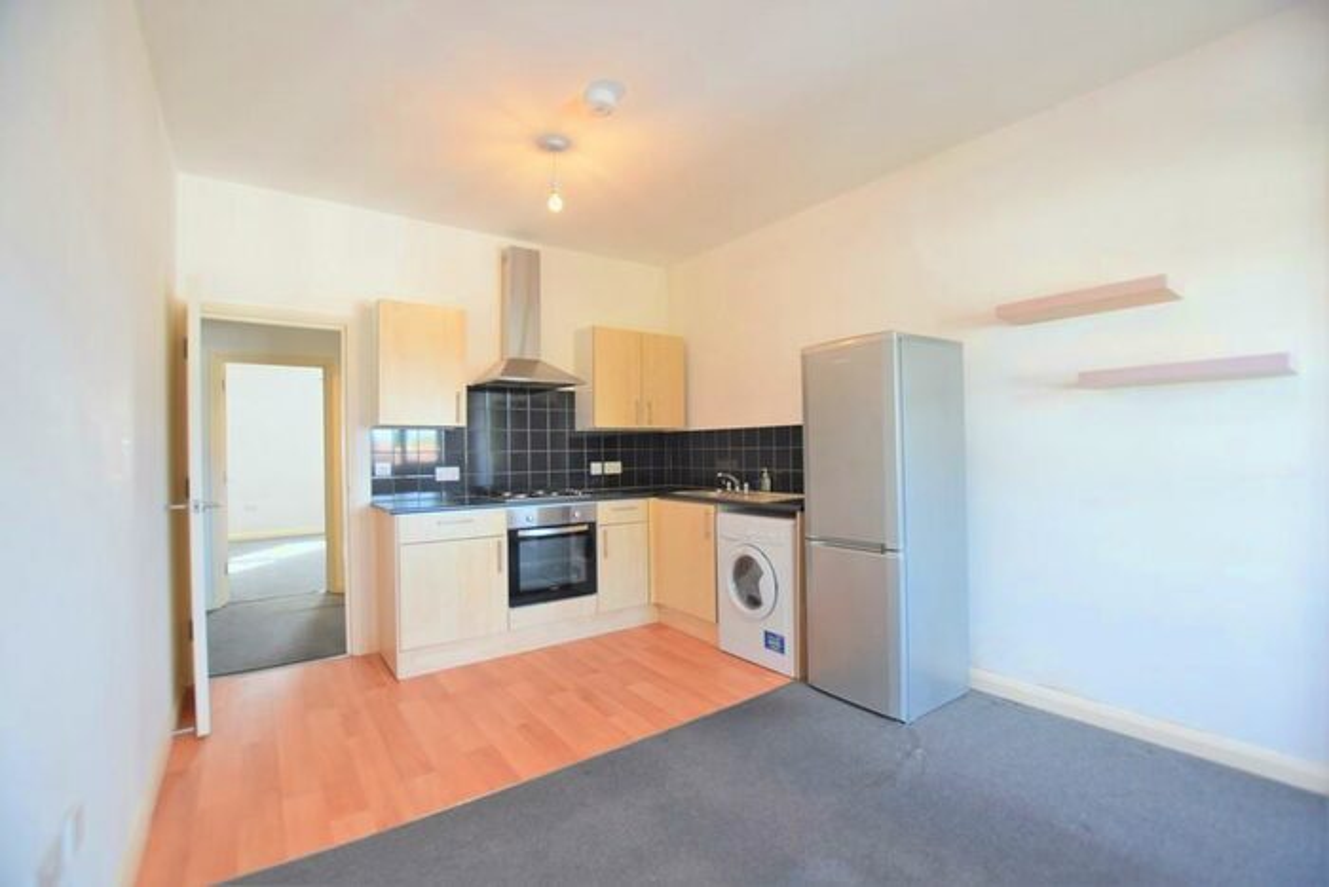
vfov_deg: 77.4
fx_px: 554
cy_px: 444
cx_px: 664
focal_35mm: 15
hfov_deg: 100.4
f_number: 4
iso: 720
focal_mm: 10
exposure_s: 1/60
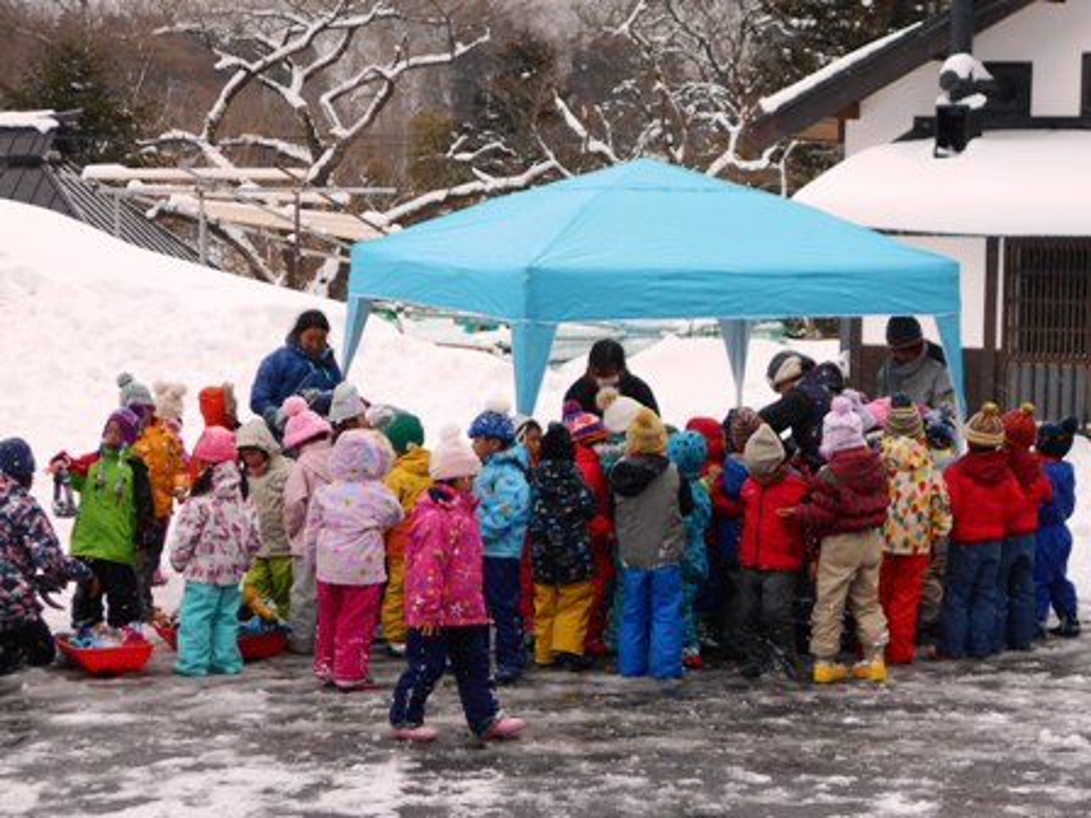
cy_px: 409
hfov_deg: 19.8
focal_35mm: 99
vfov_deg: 14.9
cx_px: 546
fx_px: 3120
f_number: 5.5
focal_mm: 17.6
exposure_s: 1/250
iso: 140
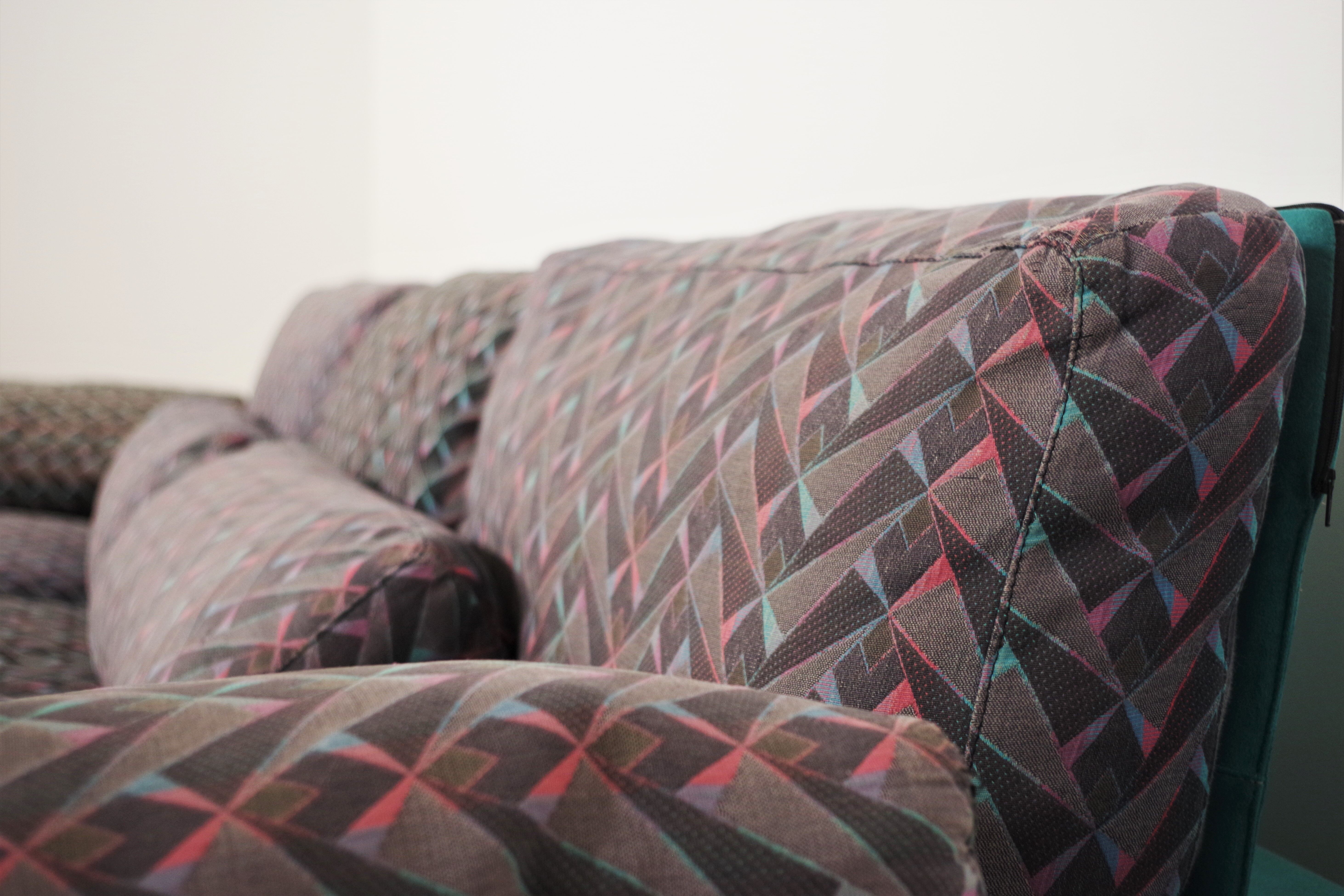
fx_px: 1568
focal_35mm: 42
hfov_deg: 46.4
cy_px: 448
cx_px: 672
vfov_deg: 31.9
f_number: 4
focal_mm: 28.13
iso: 800
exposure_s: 1/60
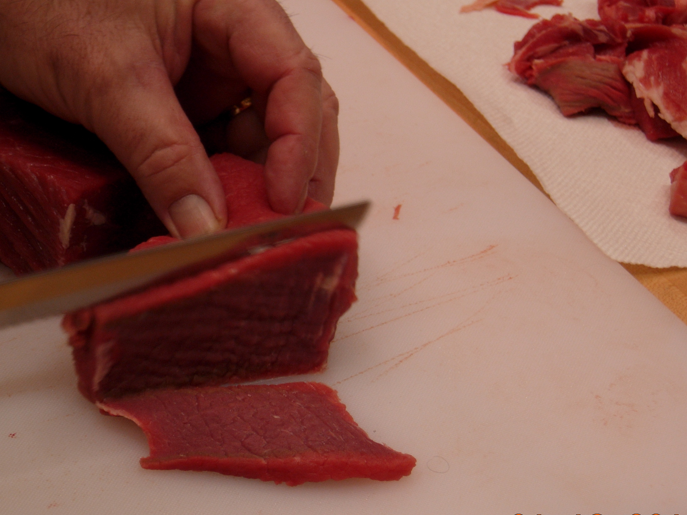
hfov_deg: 17.7
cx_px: 237
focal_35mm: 111
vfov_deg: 13.3
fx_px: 2203
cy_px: 225
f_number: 3.9
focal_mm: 15.7
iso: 50
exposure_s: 1/6.3
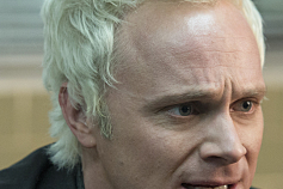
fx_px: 3718
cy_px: 215
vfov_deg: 2.9
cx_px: 223
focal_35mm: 473
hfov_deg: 4.4
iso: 2000
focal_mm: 140
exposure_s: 1/100
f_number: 2.8
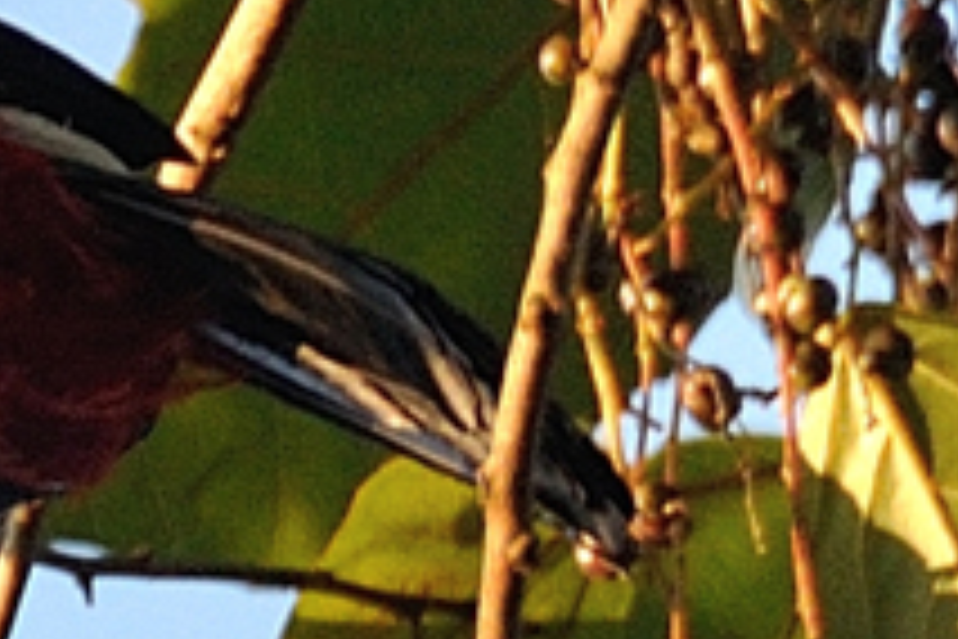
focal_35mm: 2471
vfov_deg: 0.6
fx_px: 65751
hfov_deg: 0.8
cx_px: -576
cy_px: 374
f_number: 7.1
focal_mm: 300
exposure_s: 1/100
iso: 400
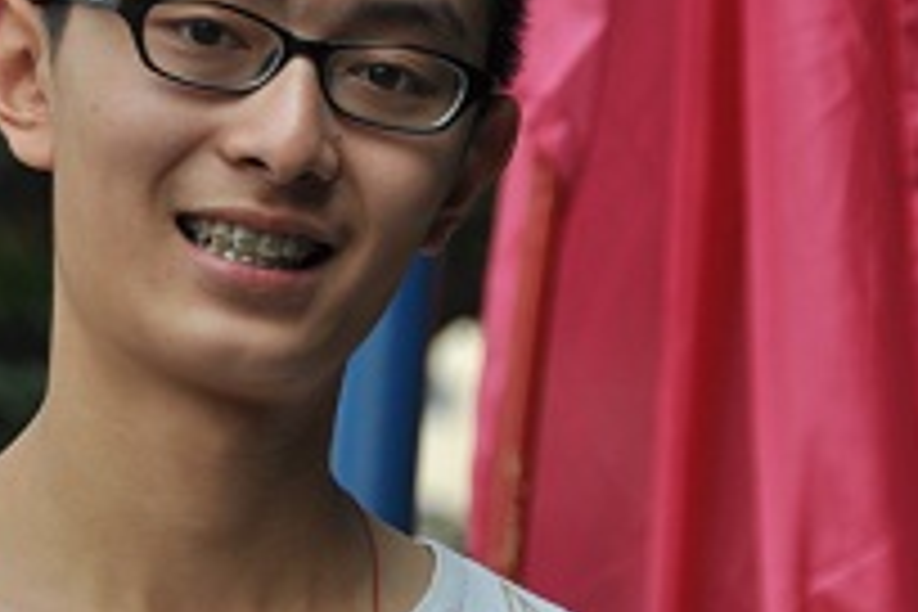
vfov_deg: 3.8
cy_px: 369
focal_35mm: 359
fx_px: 9154
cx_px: 284
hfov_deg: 5.7
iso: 200
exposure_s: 1/500
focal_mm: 98
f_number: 5.6
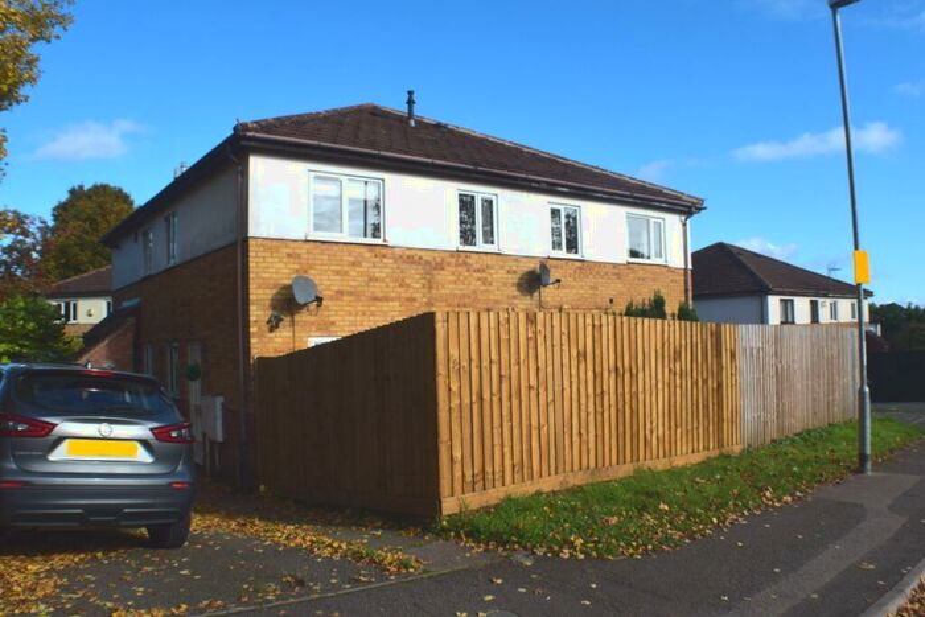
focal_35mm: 36
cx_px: 462
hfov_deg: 53.1
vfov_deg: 36.9
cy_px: 308
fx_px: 925
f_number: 11
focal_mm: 24
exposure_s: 1/500
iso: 400
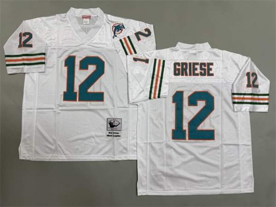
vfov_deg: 56.8
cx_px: 138
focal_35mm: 24
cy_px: 104
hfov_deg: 71.6
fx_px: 191
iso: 125
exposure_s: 1/100
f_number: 1.78
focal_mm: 6.76
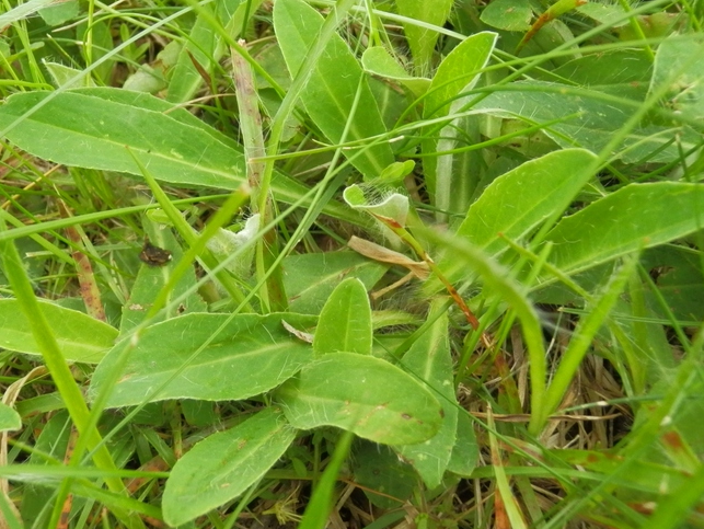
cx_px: 320
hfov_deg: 41.2
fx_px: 936
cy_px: 250
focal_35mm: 46
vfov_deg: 31.5
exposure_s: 1/200
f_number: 3.9
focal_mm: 6.7
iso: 800
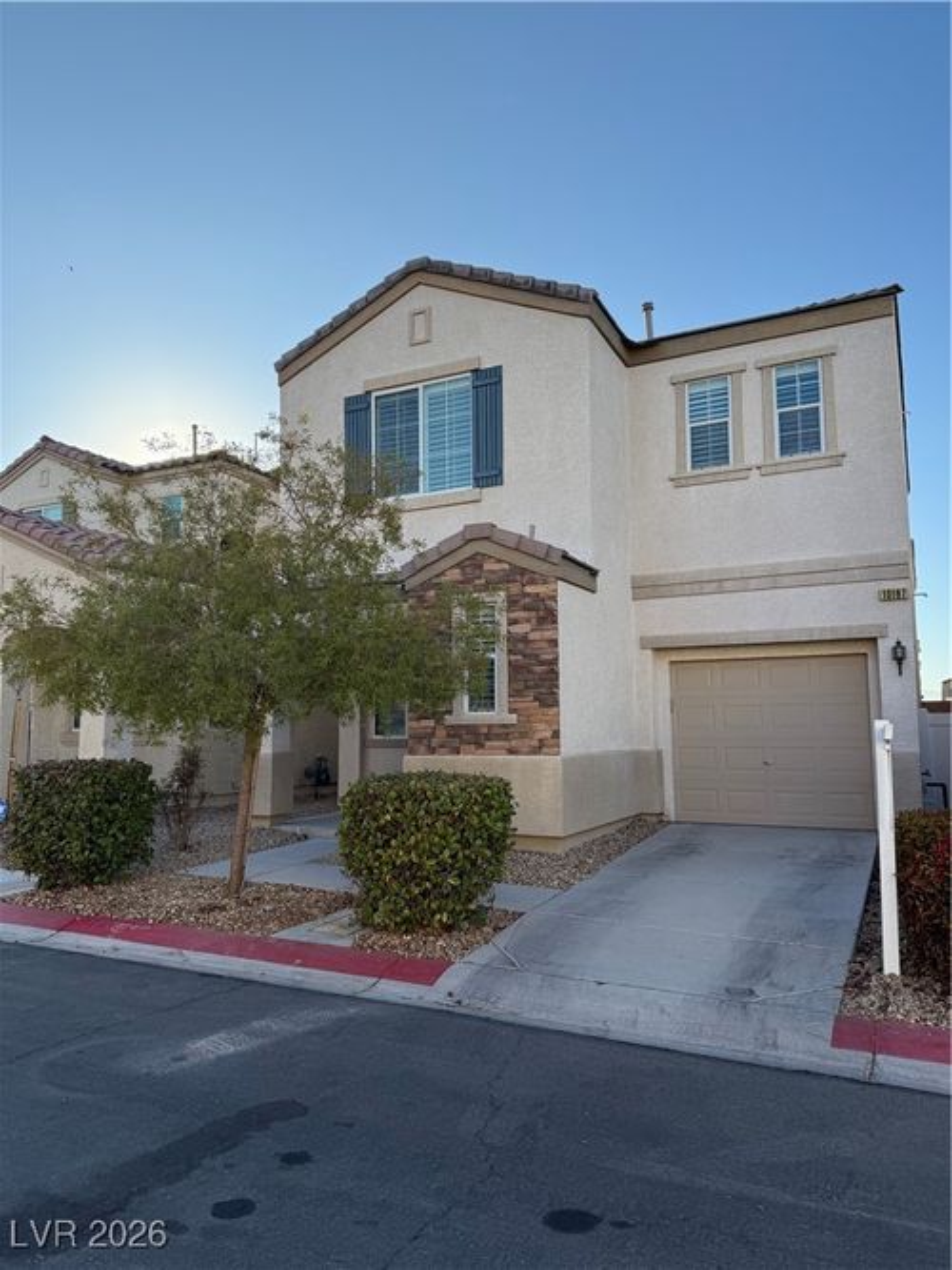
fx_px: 880
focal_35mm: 24
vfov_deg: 71.6
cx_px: 476
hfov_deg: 56.8
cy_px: 635
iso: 100
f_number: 1.78
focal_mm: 6.76
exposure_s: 1/2703
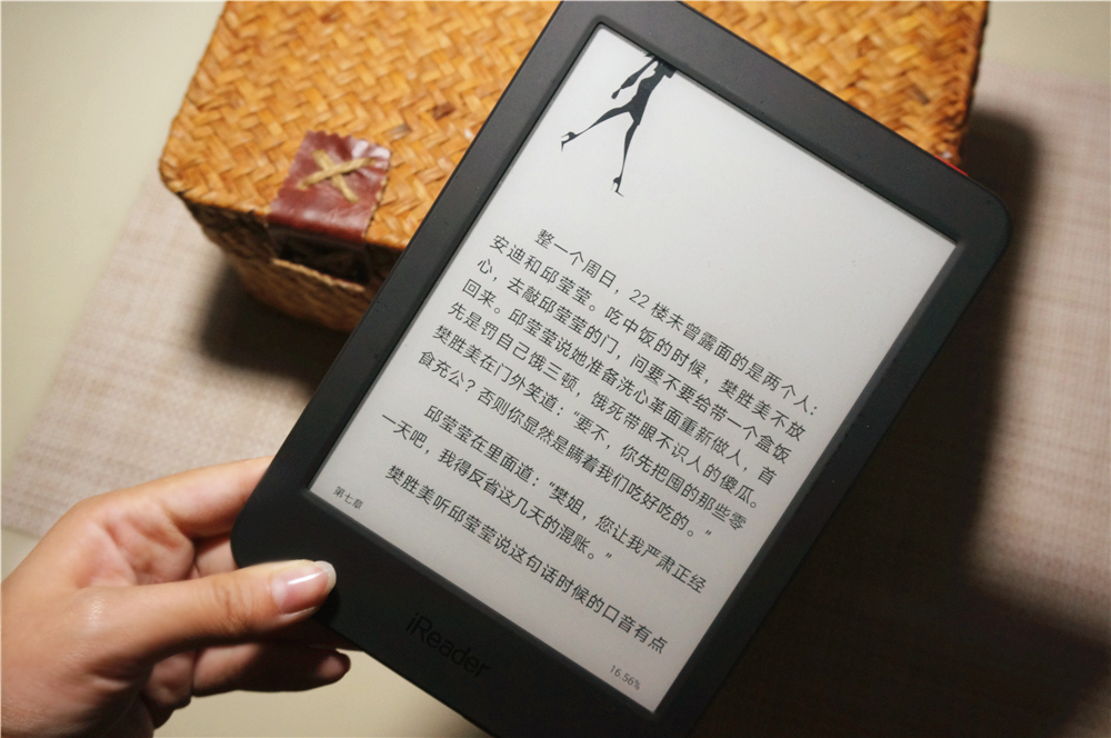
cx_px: 556
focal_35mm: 36
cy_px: 369
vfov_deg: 36.8
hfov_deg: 53.2
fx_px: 1110
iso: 1000
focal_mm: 24
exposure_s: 1/60
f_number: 5.6
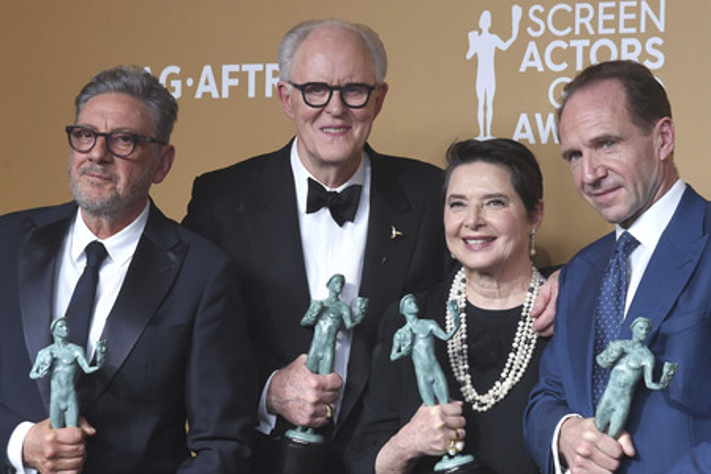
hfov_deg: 21.5
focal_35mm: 95
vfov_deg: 14.4
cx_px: 356
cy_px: 237
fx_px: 1876
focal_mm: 95
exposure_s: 1/250
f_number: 7.1
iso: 2500
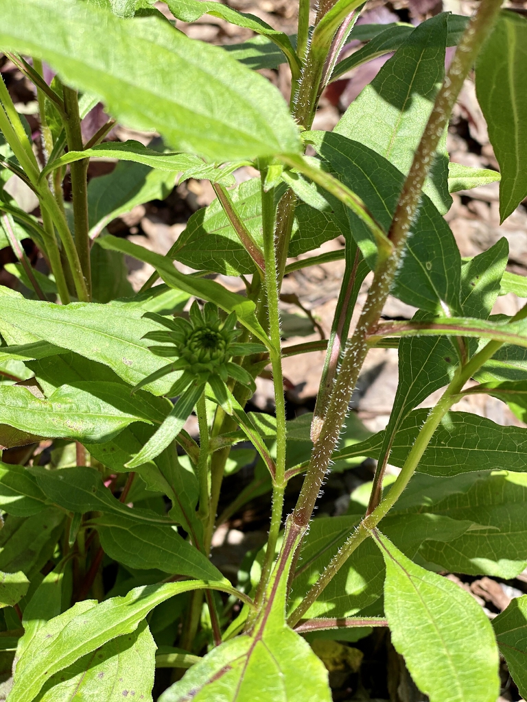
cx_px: 264
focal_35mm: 52
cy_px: 351
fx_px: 1056
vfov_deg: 36.8
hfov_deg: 28.0
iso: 20
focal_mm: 6
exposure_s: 1/489
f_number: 2
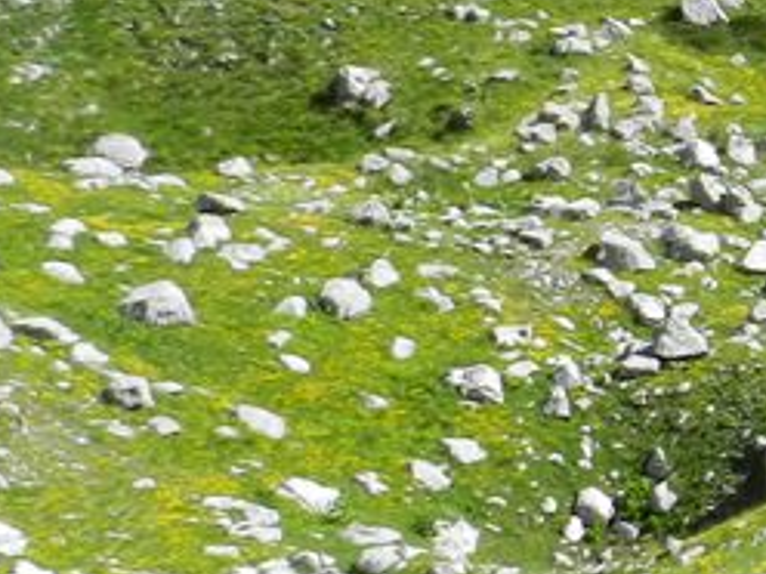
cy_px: 130
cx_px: 1541
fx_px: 2102
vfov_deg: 15.5
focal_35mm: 95
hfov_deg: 16.0
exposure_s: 1/800
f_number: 4
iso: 160
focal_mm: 4
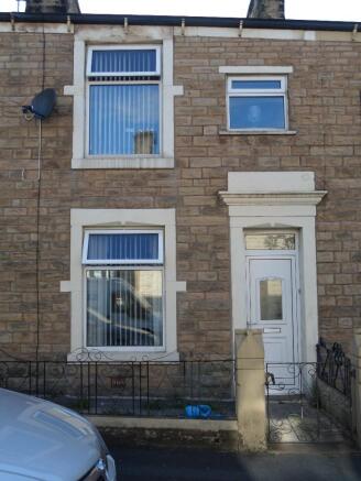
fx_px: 570
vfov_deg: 45.8
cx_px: 180
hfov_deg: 35.2
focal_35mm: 41
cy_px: 240
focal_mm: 6.8
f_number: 3.6
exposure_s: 1/180
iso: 80
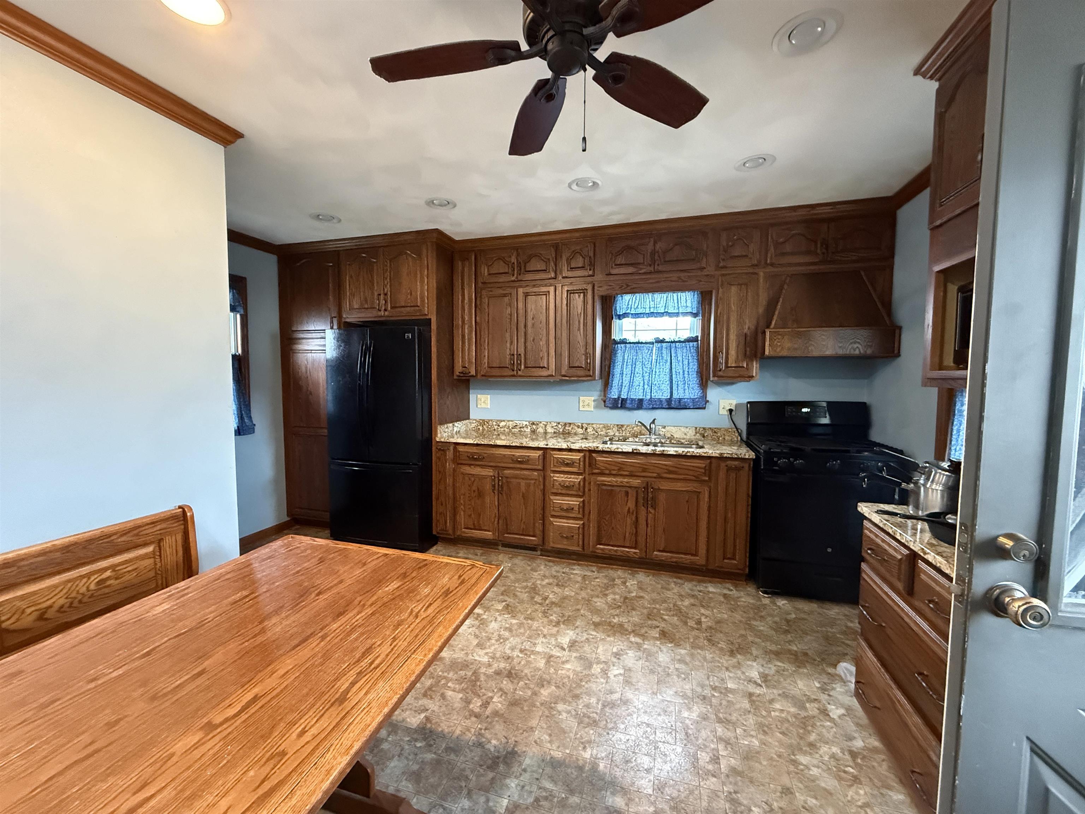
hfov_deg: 102.1
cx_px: 542
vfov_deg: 85.7
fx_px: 439
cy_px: 407
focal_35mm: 14
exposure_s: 1/40
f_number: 2.2
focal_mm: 2.22
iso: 1000
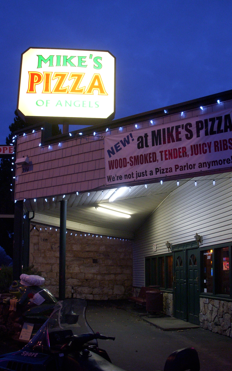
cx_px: 135
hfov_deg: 31.2
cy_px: 183
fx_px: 415
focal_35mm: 41
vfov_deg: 48.2
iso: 200
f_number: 3.3
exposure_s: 1/10
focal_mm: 6.3
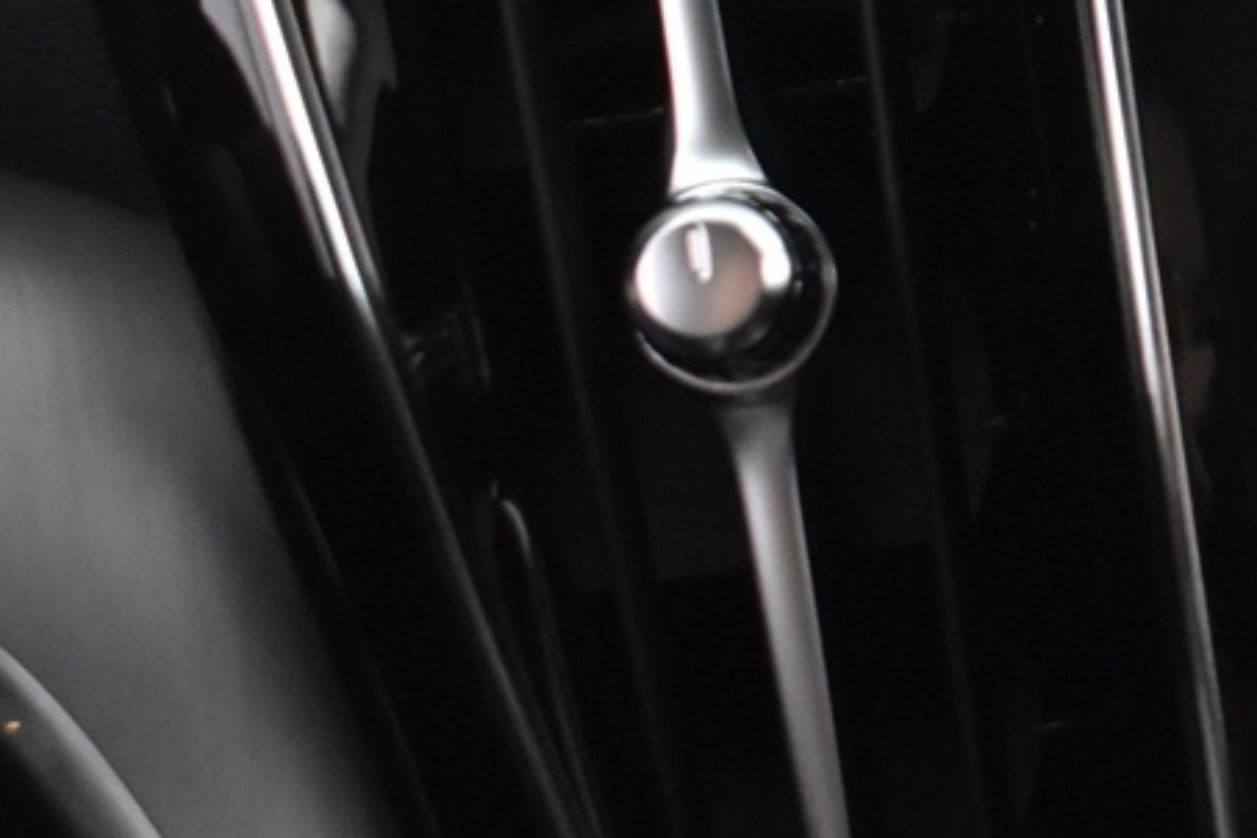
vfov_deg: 11.6
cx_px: 1984
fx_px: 4120
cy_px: 253
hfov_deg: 15.7
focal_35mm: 118
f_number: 3.8
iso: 2800
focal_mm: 22
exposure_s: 1/30
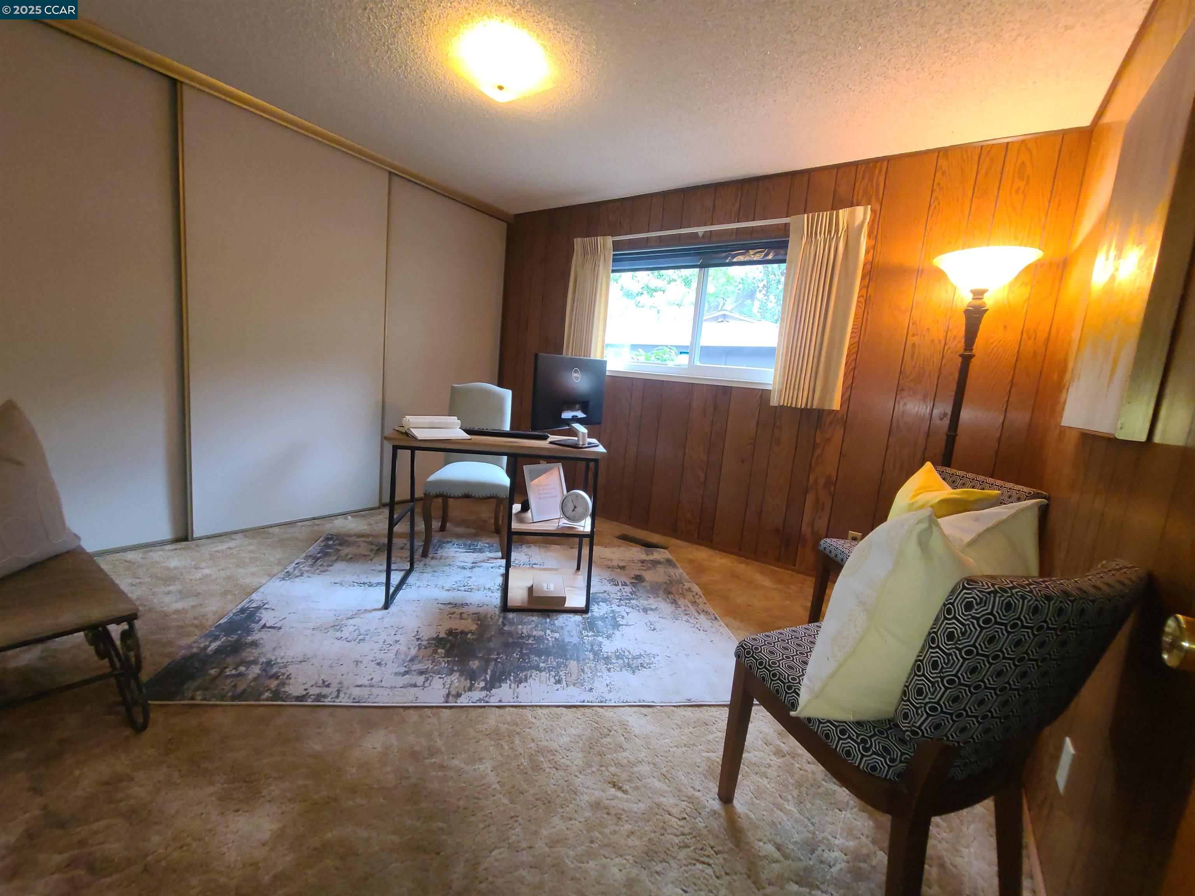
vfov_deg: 89.9
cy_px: 448
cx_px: 598
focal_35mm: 13
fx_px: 449
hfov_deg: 106.2
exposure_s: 1/60
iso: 320
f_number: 2.2
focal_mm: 2.2
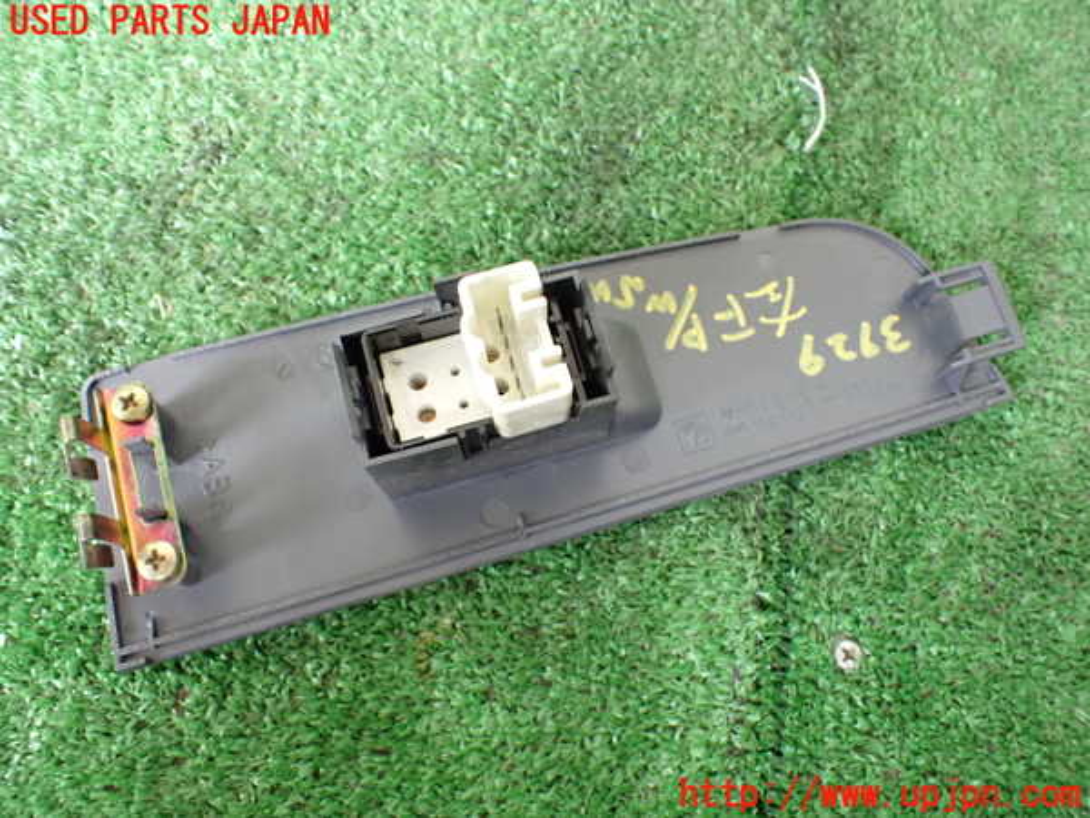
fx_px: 945
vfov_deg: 46.8
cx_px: 545
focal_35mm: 30
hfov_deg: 60.0
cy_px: 409
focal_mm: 5.4
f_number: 2.3
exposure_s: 1/100
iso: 800
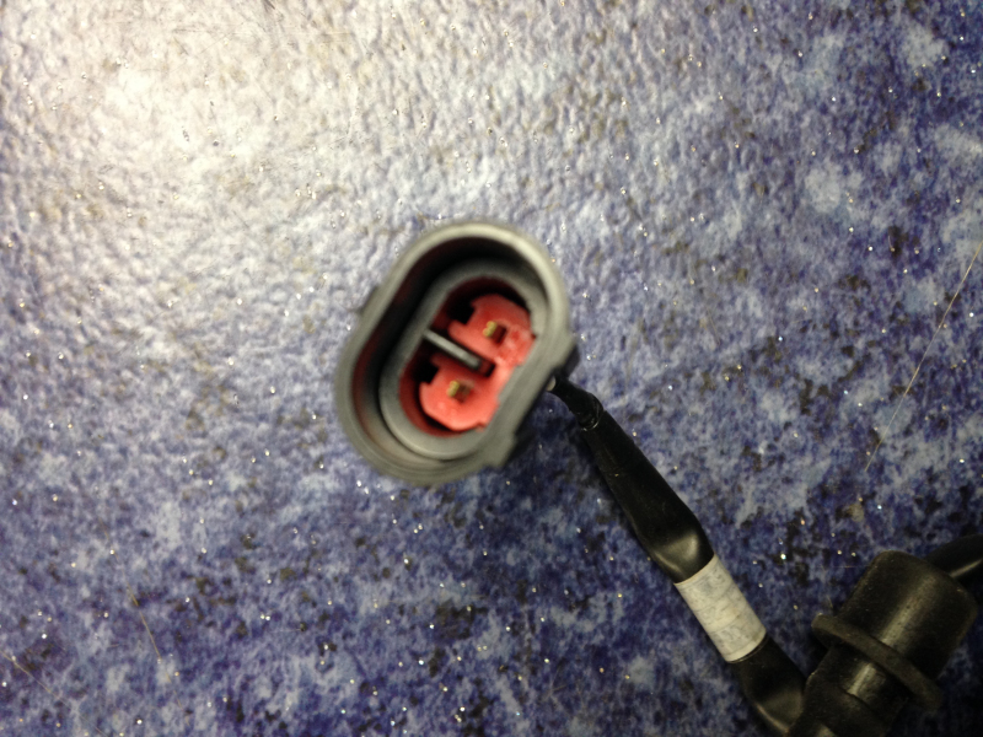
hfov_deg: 55.4
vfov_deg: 42.9
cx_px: 492
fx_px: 937
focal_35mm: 33
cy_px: 368
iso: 125
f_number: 2.4
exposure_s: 1/20
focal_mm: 4.12
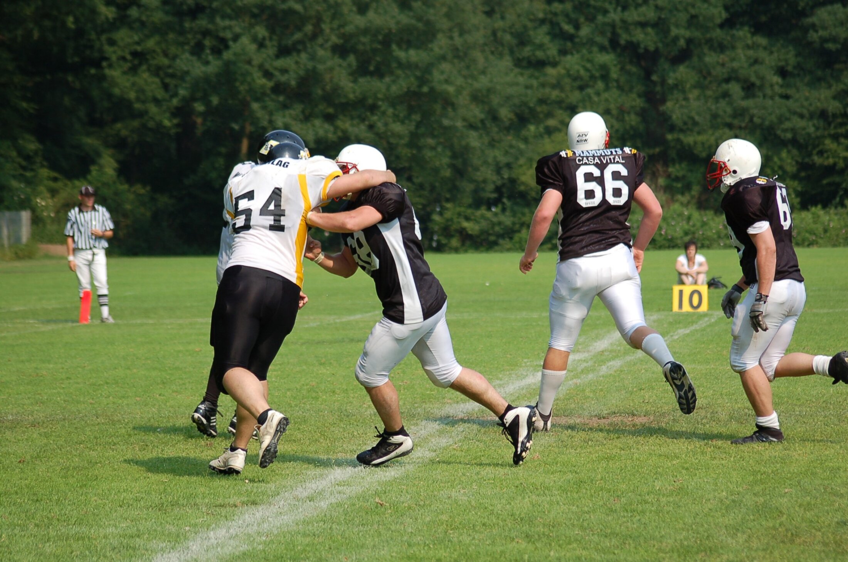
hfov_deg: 12.5
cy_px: 281
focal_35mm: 165
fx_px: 3879
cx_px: 424
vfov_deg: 8.3
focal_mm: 110
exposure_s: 1/1250
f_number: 4.5
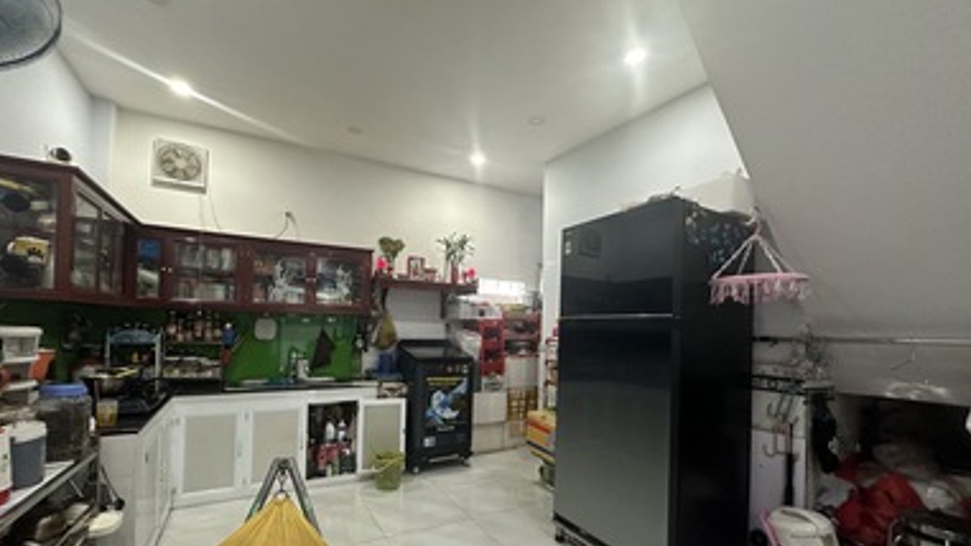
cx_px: 479
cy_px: 319
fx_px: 412
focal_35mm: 16
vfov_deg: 66.6
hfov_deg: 99.4
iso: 500
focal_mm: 2.22
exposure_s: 1/50
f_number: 2.2
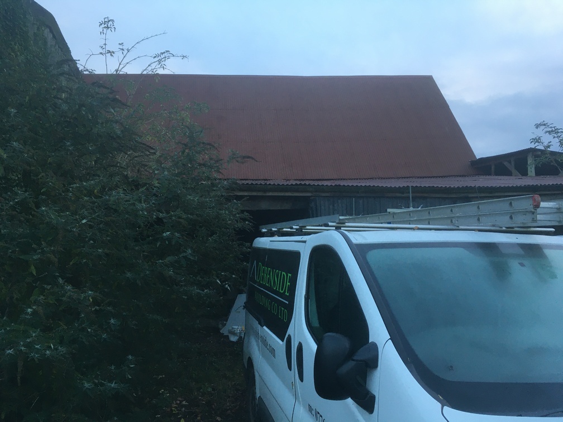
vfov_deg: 48.2
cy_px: 211
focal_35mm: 29
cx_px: 282
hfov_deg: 61.7
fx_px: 472
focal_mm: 4.15
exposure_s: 1/33
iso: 32
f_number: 2.2
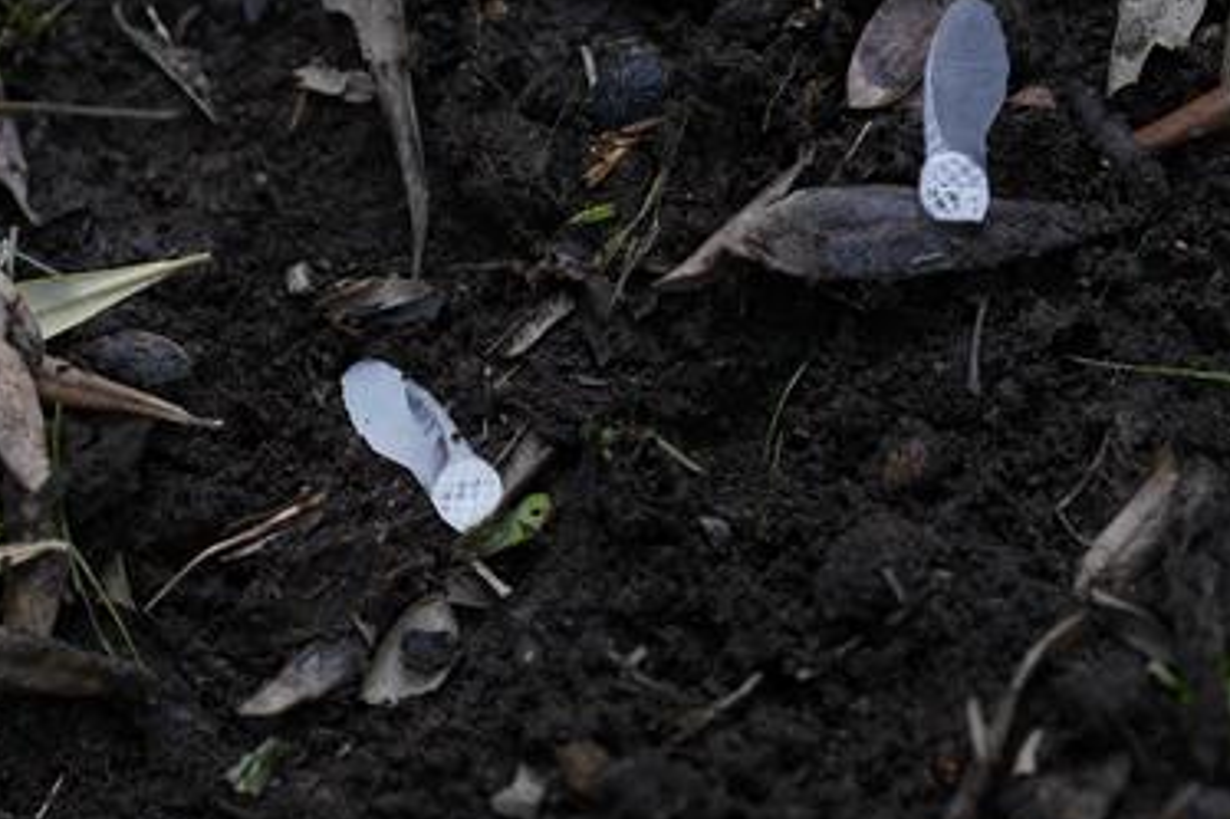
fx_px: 3517
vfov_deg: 13.3
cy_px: 472
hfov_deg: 19.8
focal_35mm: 103
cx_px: 391
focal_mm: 55
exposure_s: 1/500
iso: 320
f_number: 2.8
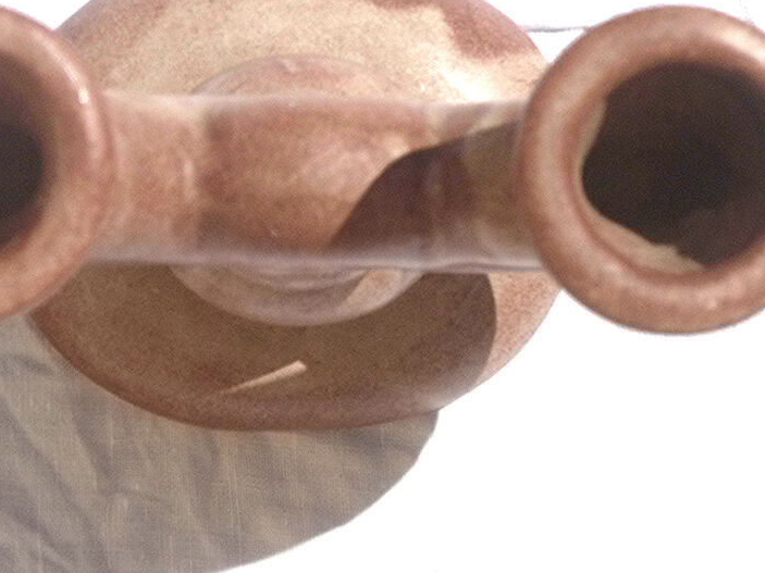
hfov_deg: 9.0
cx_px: 289
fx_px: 4861
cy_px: 194
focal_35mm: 220
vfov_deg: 6.7
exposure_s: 1/320
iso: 200
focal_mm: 26.9
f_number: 16
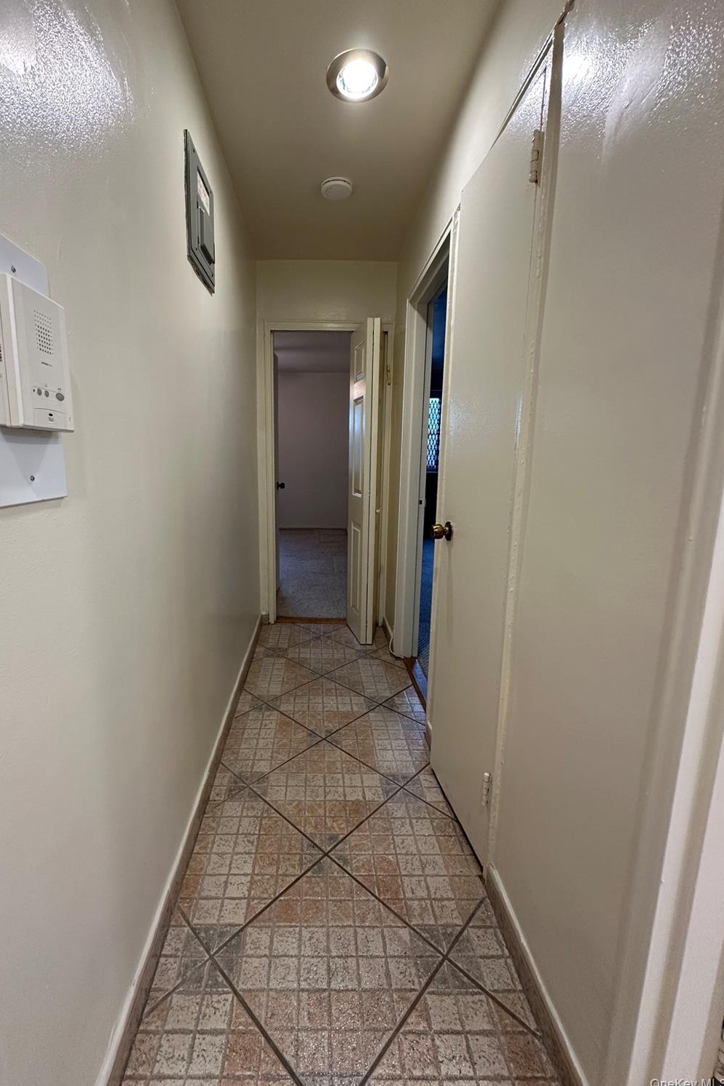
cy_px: 534
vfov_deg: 100.4
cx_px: 314
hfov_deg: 76.9
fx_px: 452
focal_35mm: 15
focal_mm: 2.22
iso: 160
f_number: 2.2
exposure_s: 1/60
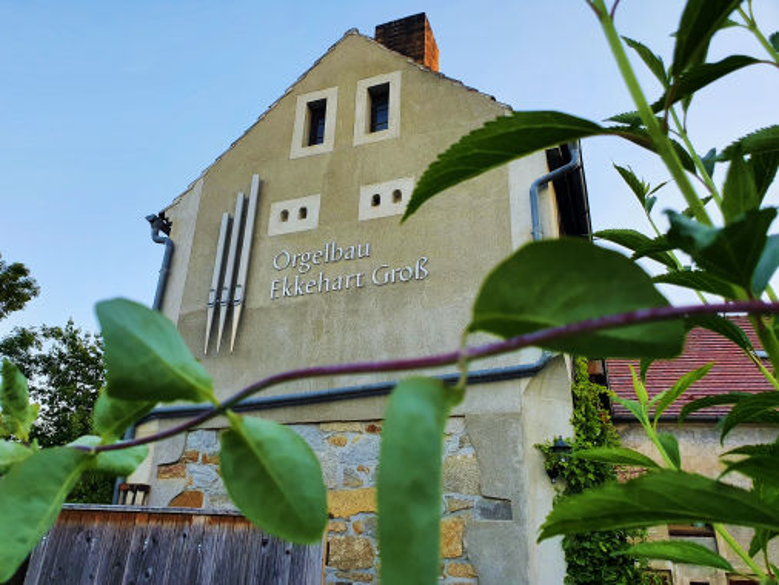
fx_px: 585
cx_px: 390
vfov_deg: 53.1
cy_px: 292
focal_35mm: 26
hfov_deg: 67.3
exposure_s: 1/120
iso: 64
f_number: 2.4
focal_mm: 4.32
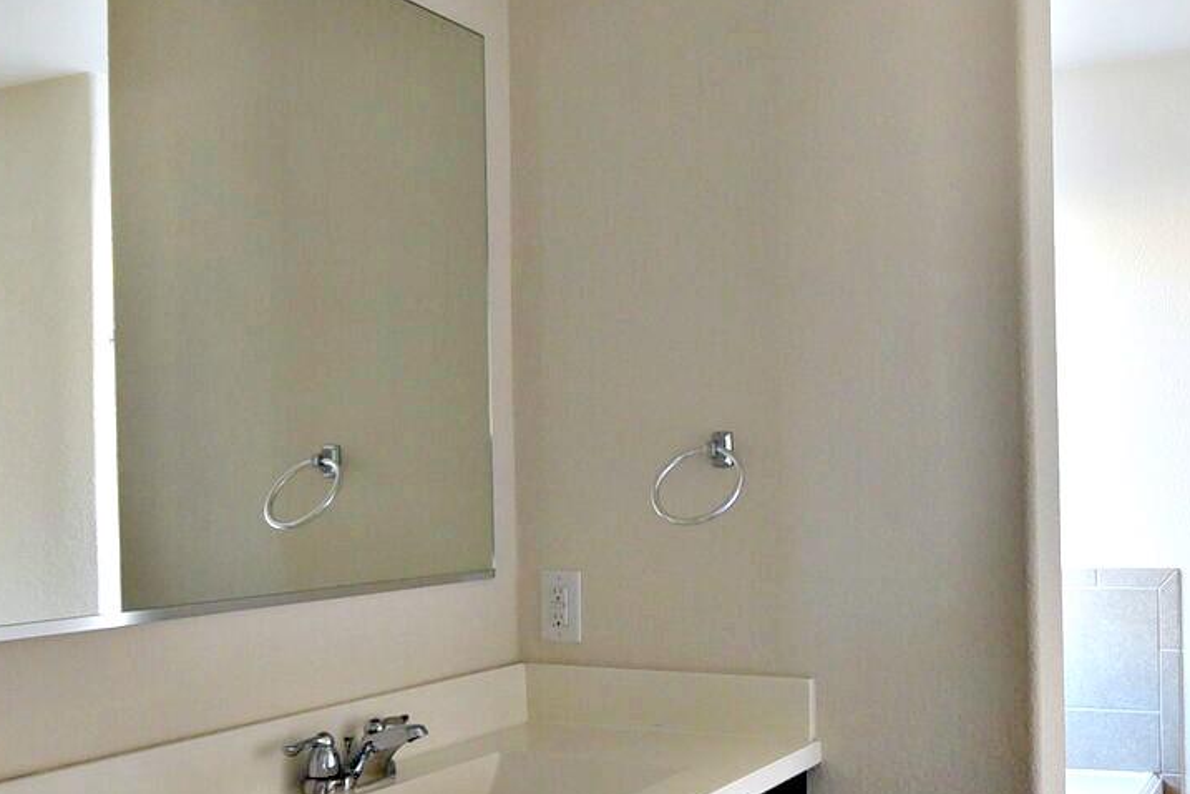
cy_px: 478
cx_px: 934
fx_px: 1322
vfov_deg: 33.3
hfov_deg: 46.2
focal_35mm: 40
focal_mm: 14
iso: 800
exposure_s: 1/60
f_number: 3.5
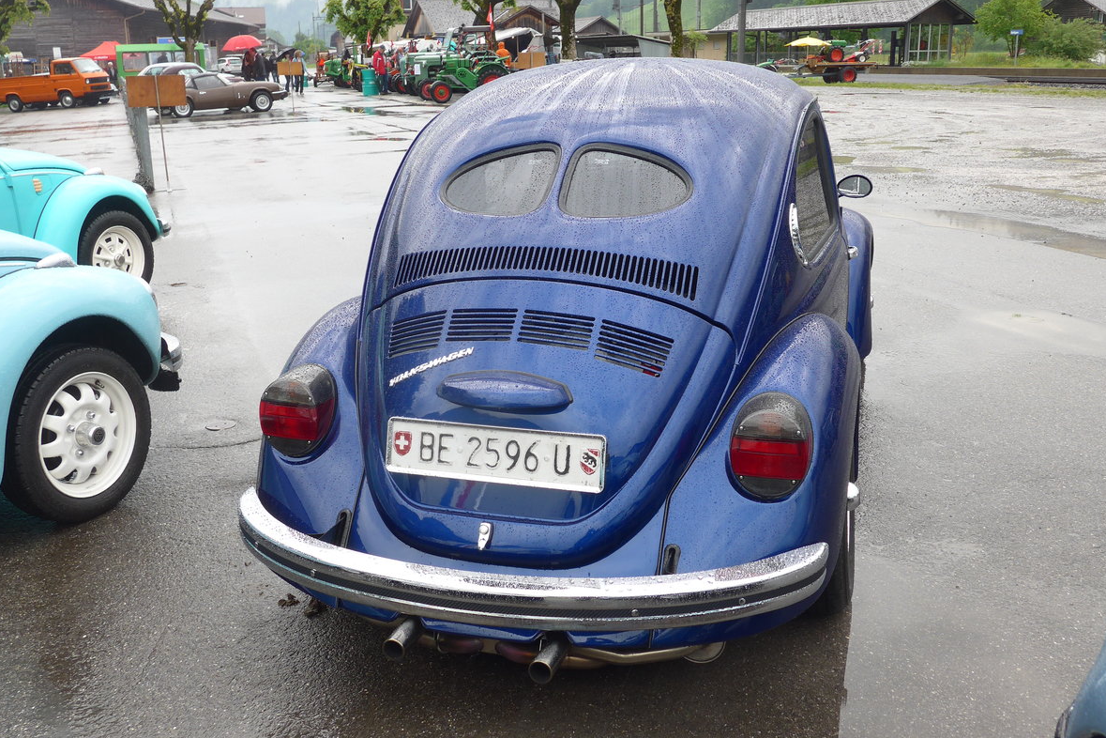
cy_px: 357
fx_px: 1106
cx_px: 553
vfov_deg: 36.9
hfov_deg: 53.1
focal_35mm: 36
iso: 80
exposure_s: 1/320
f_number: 2.8
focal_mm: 7
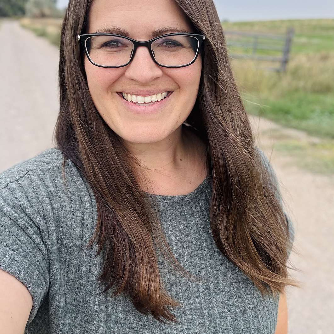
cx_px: 165
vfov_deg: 45.7
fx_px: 393
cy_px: 126
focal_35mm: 36
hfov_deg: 46.0
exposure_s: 1/552
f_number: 1.9
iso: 25
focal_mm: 2.69
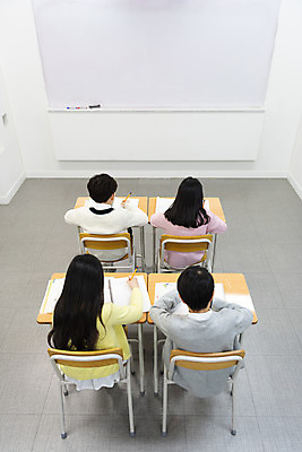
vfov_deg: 63.6
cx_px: 151
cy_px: 226
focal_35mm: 29
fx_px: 365
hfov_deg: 45.0
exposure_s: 1/125
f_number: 2.8
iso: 640
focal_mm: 29
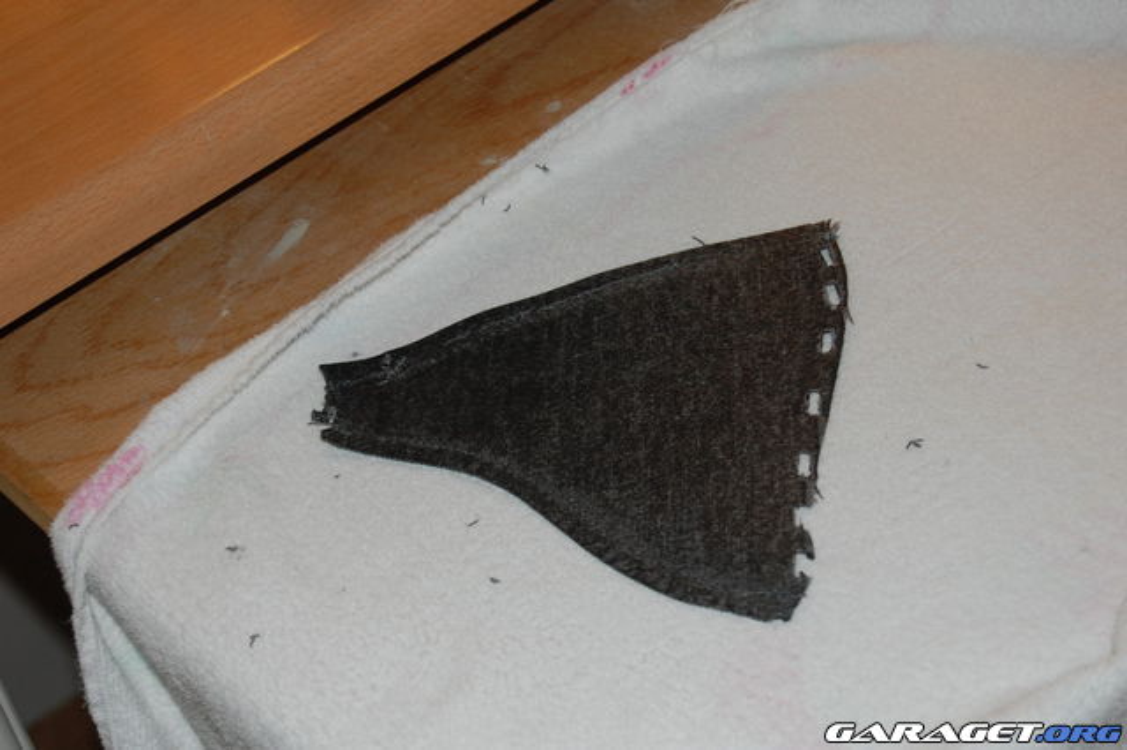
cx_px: 564
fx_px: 2581
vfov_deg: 16.5
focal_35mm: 82
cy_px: 375
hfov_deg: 24.6
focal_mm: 55
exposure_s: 1/60
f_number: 5.6
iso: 400
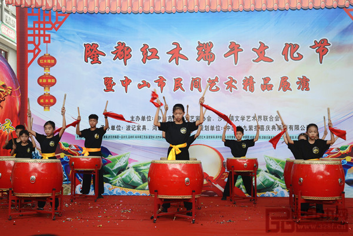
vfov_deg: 26.5
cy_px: 118
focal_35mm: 51
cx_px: 176
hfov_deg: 38.9
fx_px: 500
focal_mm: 34
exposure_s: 1/80
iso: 100
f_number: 4.5
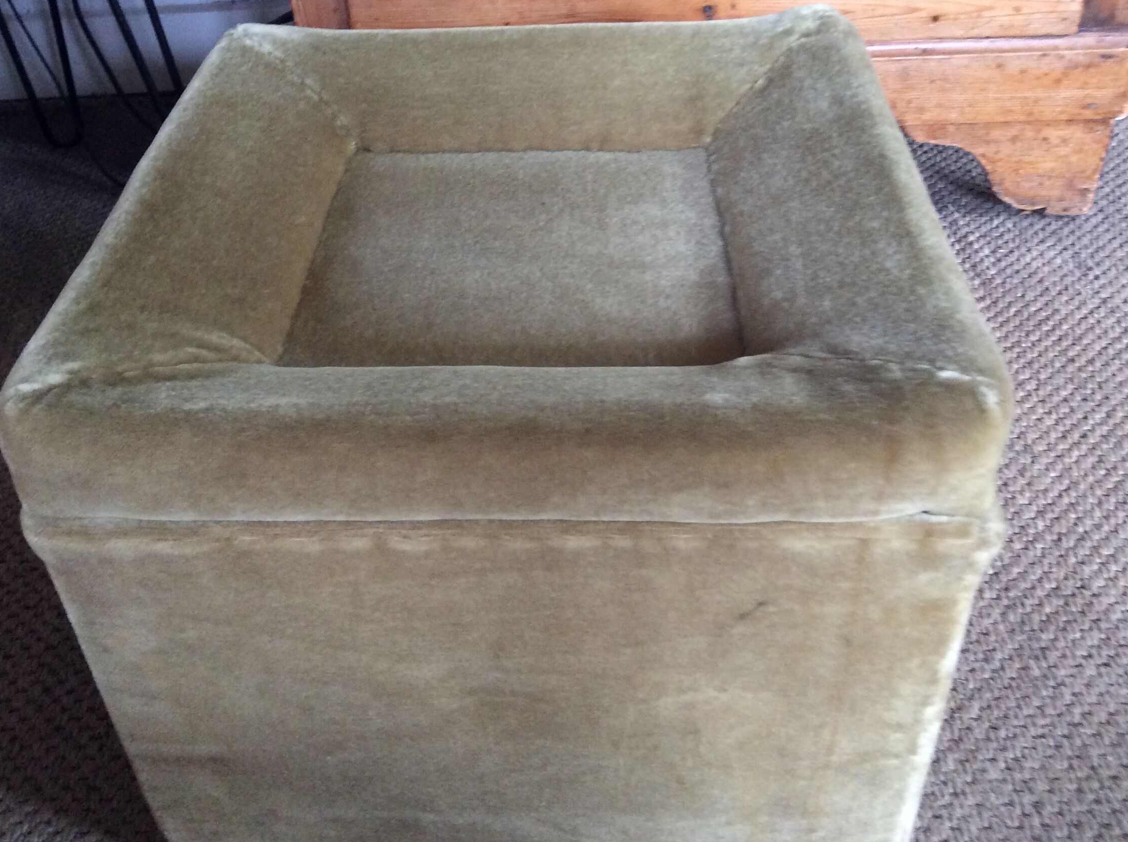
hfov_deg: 50.2
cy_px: 361
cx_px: 525
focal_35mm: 37
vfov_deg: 38.5
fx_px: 1204
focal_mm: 3.3
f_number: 2.4
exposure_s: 1/25
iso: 200
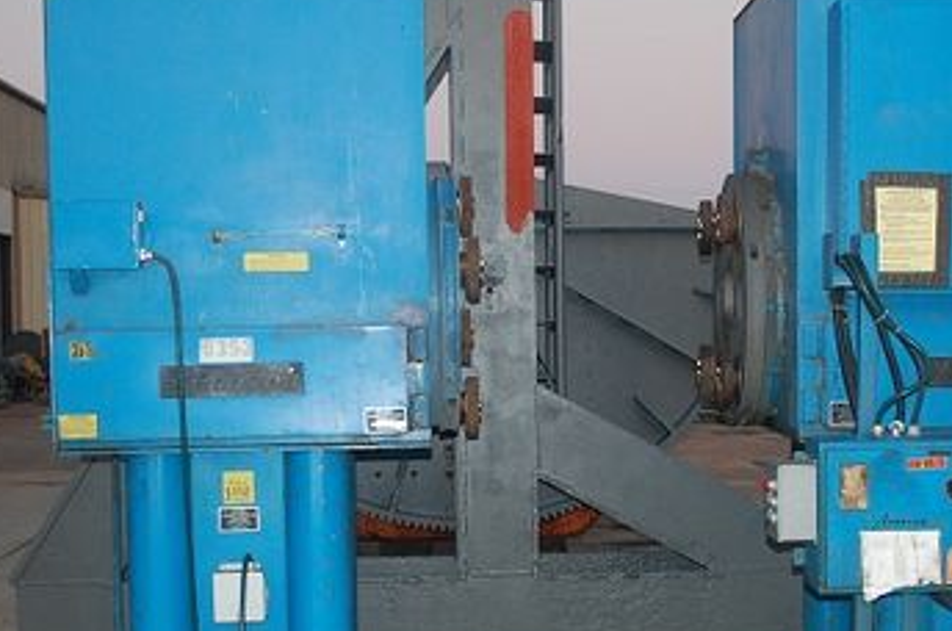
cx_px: 545
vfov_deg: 19.9
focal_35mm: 68
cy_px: 421
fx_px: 1795
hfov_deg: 29.7
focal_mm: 26
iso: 400
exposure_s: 1/60
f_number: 4.2
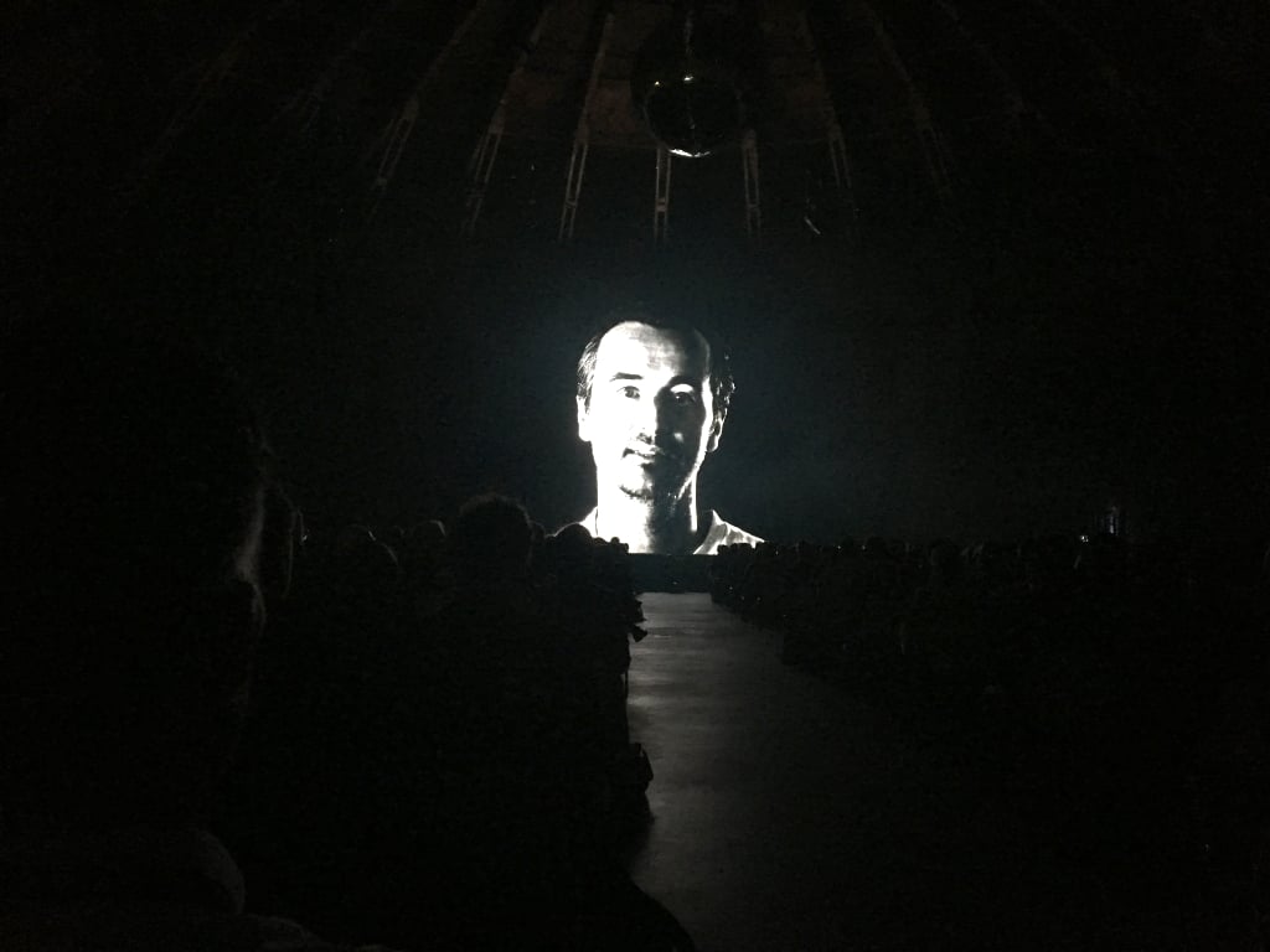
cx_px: 635
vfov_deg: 48.2
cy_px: 476
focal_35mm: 29
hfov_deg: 61.7
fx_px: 1064
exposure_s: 1/25
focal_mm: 4.15
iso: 200
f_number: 2.2
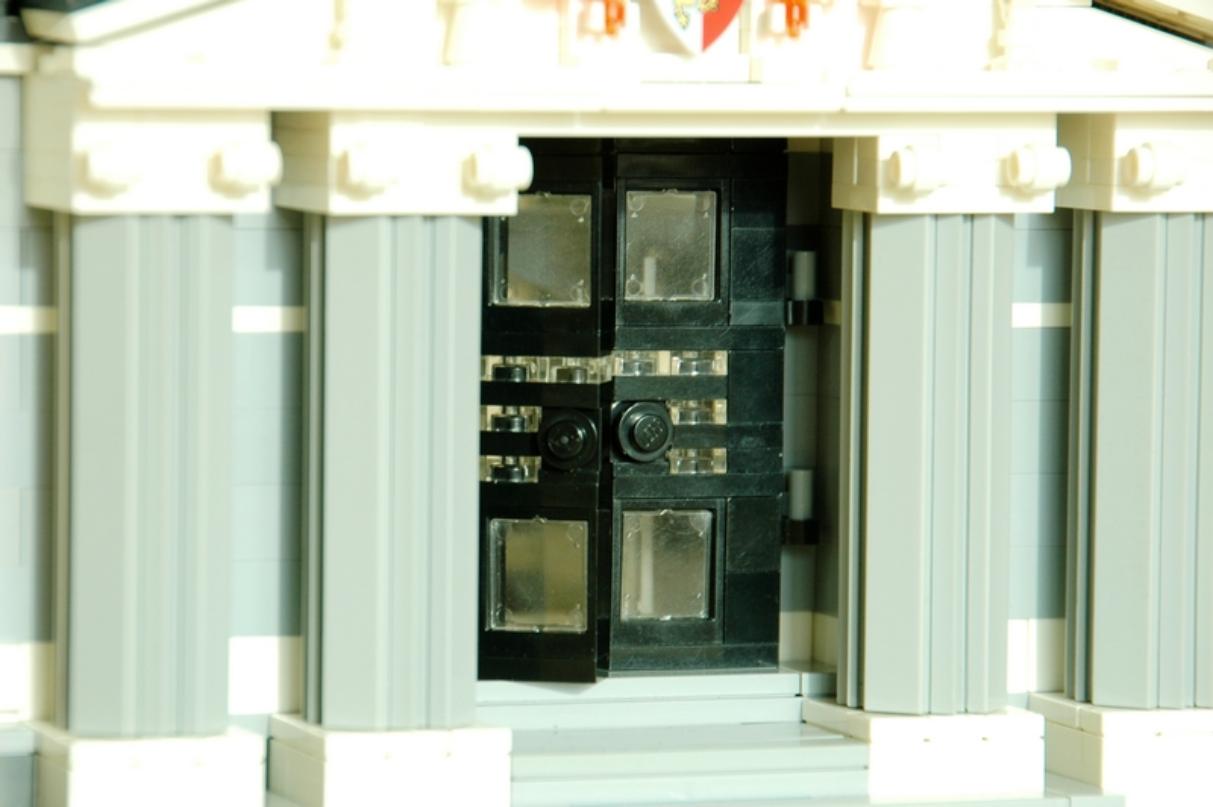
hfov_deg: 9.8
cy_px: 404
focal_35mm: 210
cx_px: 606
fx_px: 7070
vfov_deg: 6.5
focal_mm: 140
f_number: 6
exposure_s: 1/10
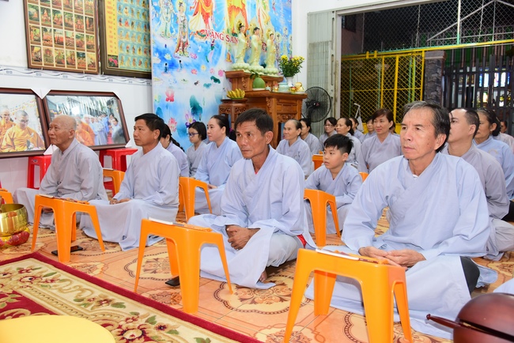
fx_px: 429
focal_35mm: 30
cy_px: 172
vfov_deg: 43.6
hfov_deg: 61.9
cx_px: 257
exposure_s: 1/40
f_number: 4.5
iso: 1000
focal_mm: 30
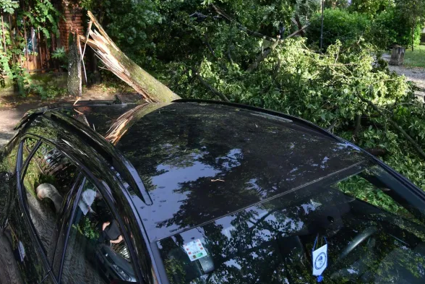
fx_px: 366
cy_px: 113
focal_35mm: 31
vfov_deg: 42.2
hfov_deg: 60.0
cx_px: 241
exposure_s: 1/800
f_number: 5
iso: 800
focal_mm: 24
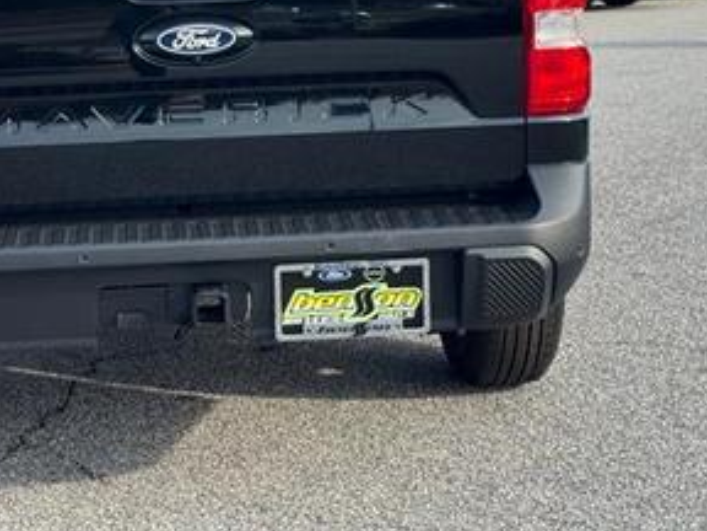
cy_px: 79
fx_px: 1716
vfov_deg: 17.4
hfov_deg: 23.1
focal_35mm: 84
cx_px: 204
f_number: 1.78
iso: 64
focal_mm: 6.76
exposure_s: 1/1287
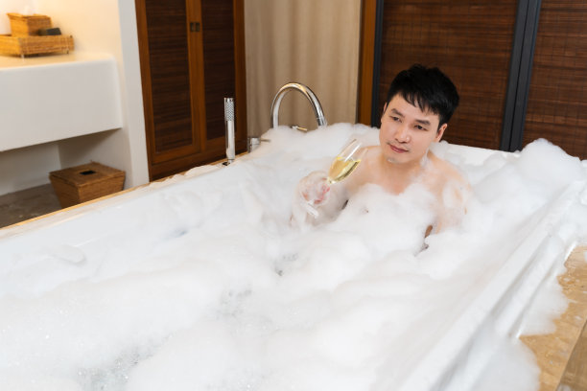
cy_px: 196
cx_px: 294
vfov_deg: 37.9
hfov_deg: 54.4
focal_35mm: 35
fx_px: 571
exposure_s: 1/200
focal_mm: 35
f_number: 4.5
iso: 400
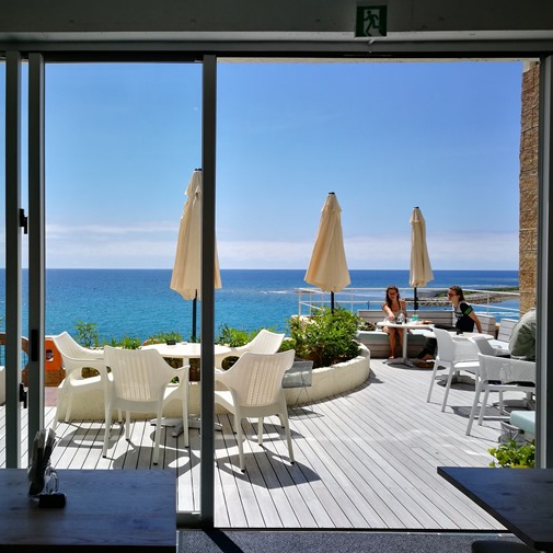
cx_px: 170
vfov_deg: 48.5
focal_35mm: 34
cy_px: 275
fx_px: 615
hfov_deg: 47.4
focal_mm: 4.5
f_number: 2.2
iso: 50
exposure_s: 1/1134
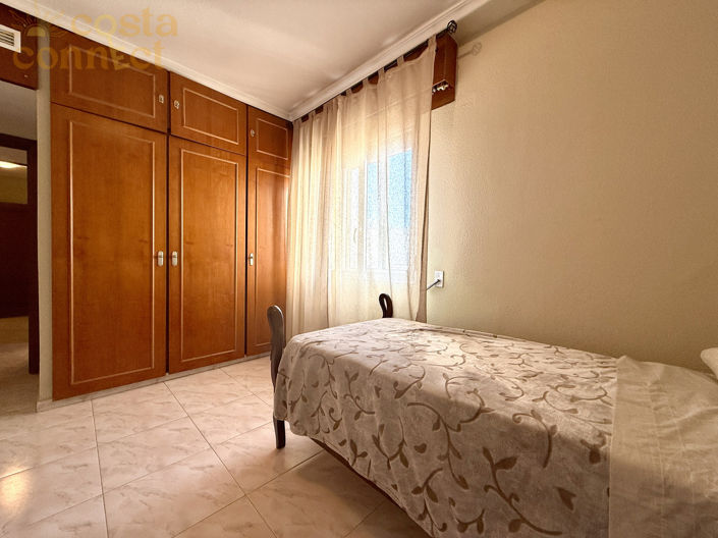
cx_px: 359
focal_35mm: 14
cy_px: 269
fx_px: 290
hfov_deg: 102.1
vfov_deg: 85.6
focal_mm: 2.22
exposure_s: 1/99
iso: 64
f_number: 2.2
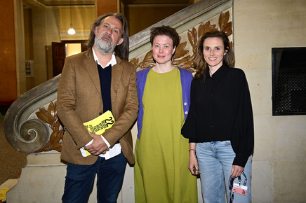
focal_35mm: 31
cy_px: 99
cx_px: 153
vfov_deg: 42.3
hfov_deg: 60.3
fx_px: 263
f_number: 3.5
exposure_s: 1/200
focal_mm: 30
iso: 2000
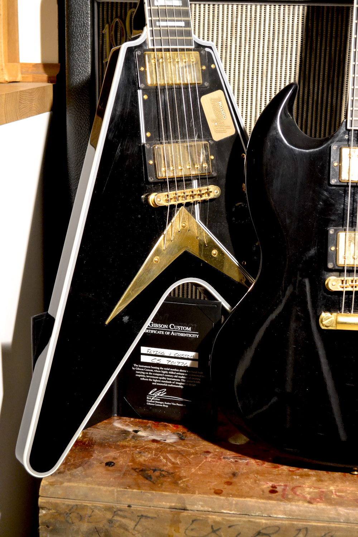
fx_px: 850
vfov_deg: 35.1
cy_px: 268
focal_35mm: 57
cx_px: 179
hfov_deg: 23.8
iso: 3200
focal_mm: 38
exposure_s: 1/8
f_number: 5
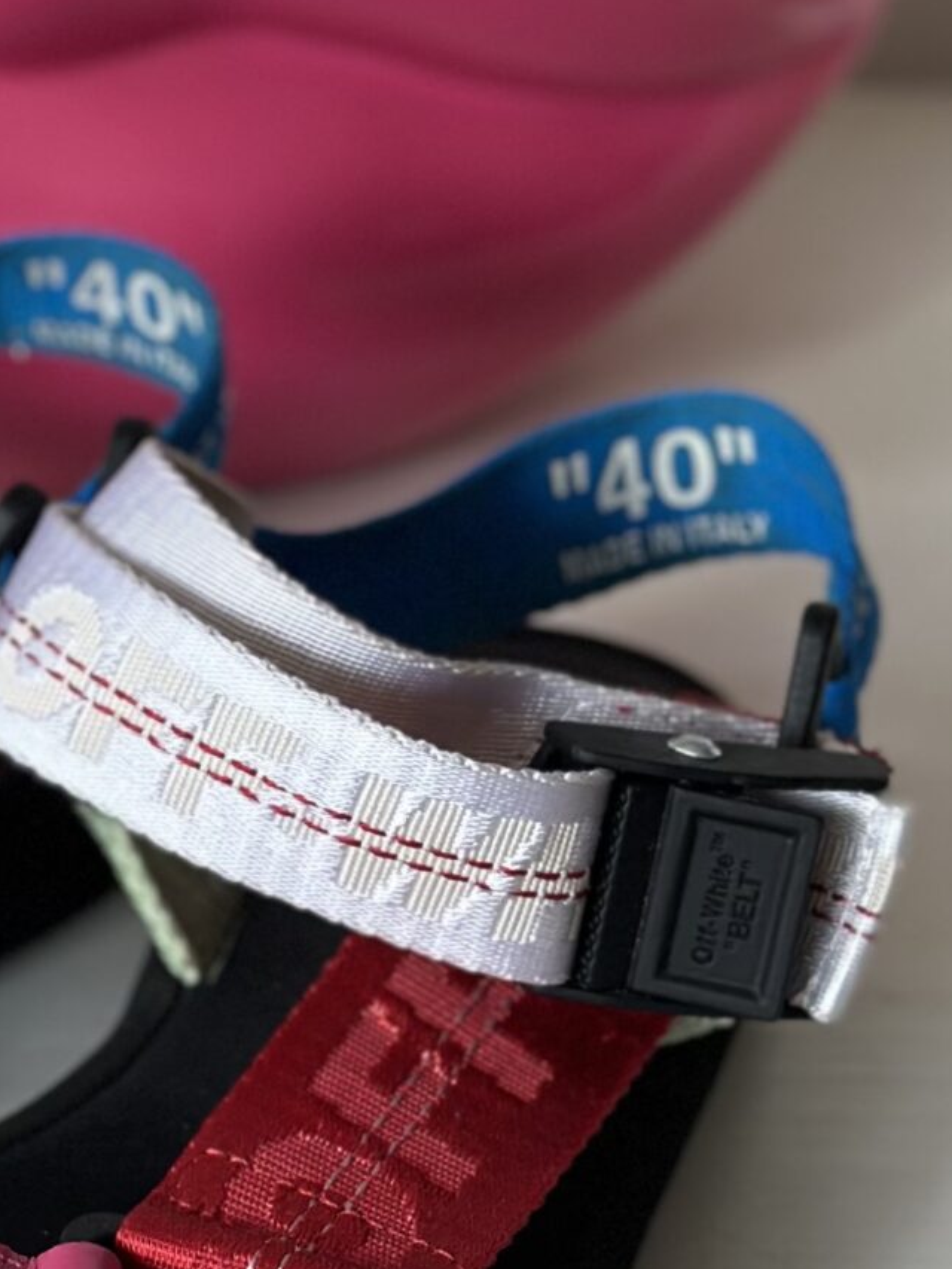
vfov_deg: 13.7
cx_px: -289
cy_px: 610
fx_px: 5279
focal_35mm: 144
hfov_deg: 10.1
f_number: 1.78
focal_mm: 6.86
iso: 125
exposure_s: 1/85
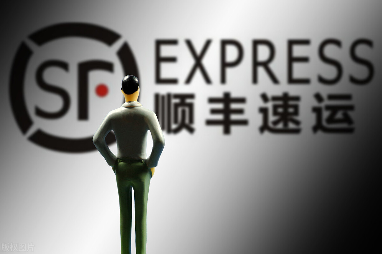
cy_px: 127
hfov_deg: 13.7
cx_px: 191
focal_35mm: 150
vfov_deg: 9.1
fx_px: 1591
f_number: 7.1
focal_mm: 100
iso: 1000
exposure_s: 1/160
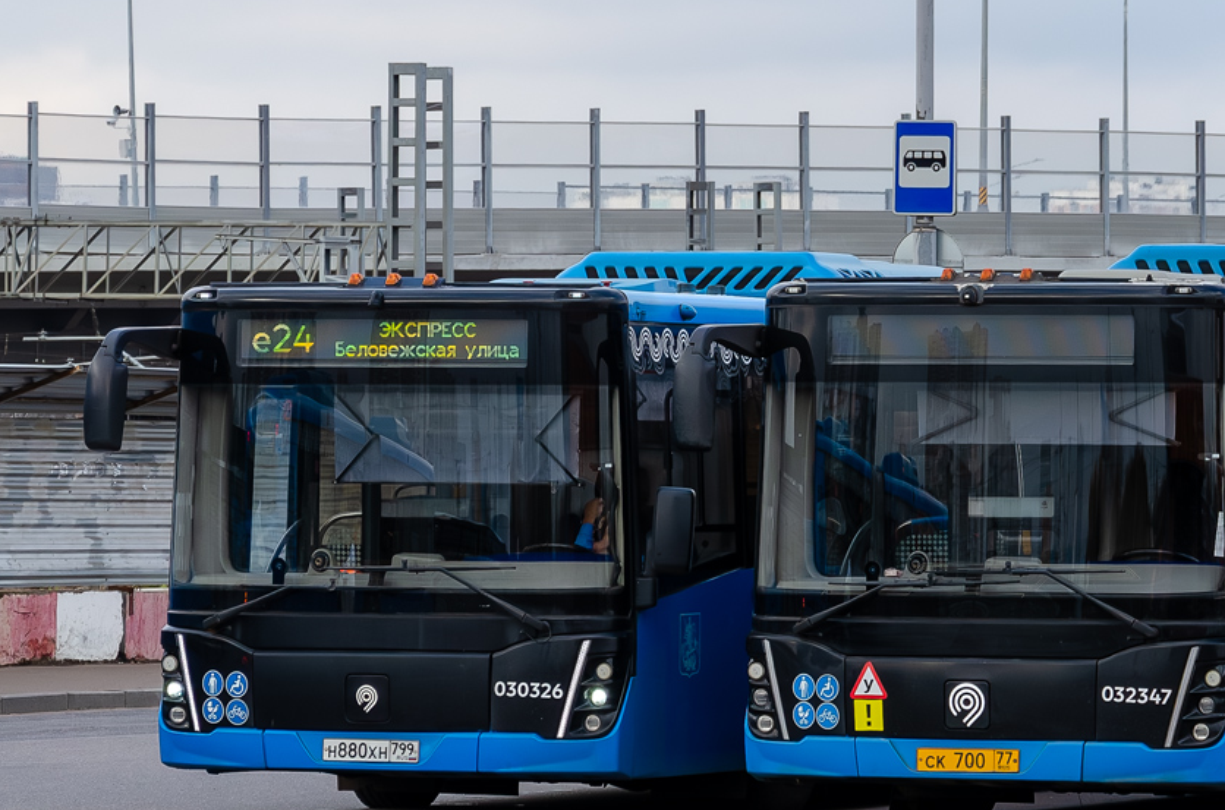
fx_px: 6853
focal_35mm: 202
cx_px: 1084
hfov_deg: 10.2
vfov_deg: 6.8
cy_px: 251
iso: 200
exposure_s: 1/500
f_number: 5.6
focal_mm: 75
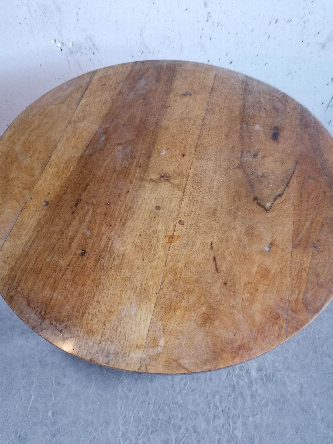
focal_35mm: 27
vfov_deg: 65.3
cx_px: 166
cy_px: 222
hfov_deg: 51.4
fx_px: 346
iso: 640
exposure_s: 1/20
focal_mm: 4.75
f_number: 1.8
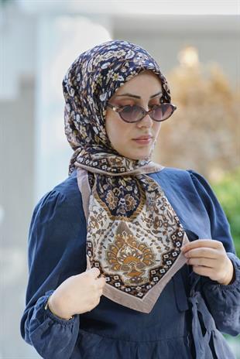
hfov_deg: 8.2
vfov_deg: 12.2
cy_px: 180
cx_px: 120
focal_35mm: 168
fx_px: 1677
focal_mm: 168
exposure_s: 1/125
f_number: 5
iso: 500
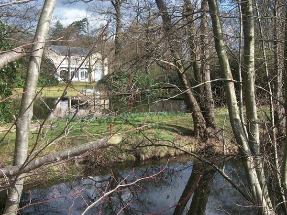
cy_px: 108
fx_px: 332
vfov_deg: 36.0
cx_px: 144
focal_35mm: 40
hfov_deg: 46.8
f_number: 9.9
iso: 80
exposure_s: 1/80
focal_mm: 7.1
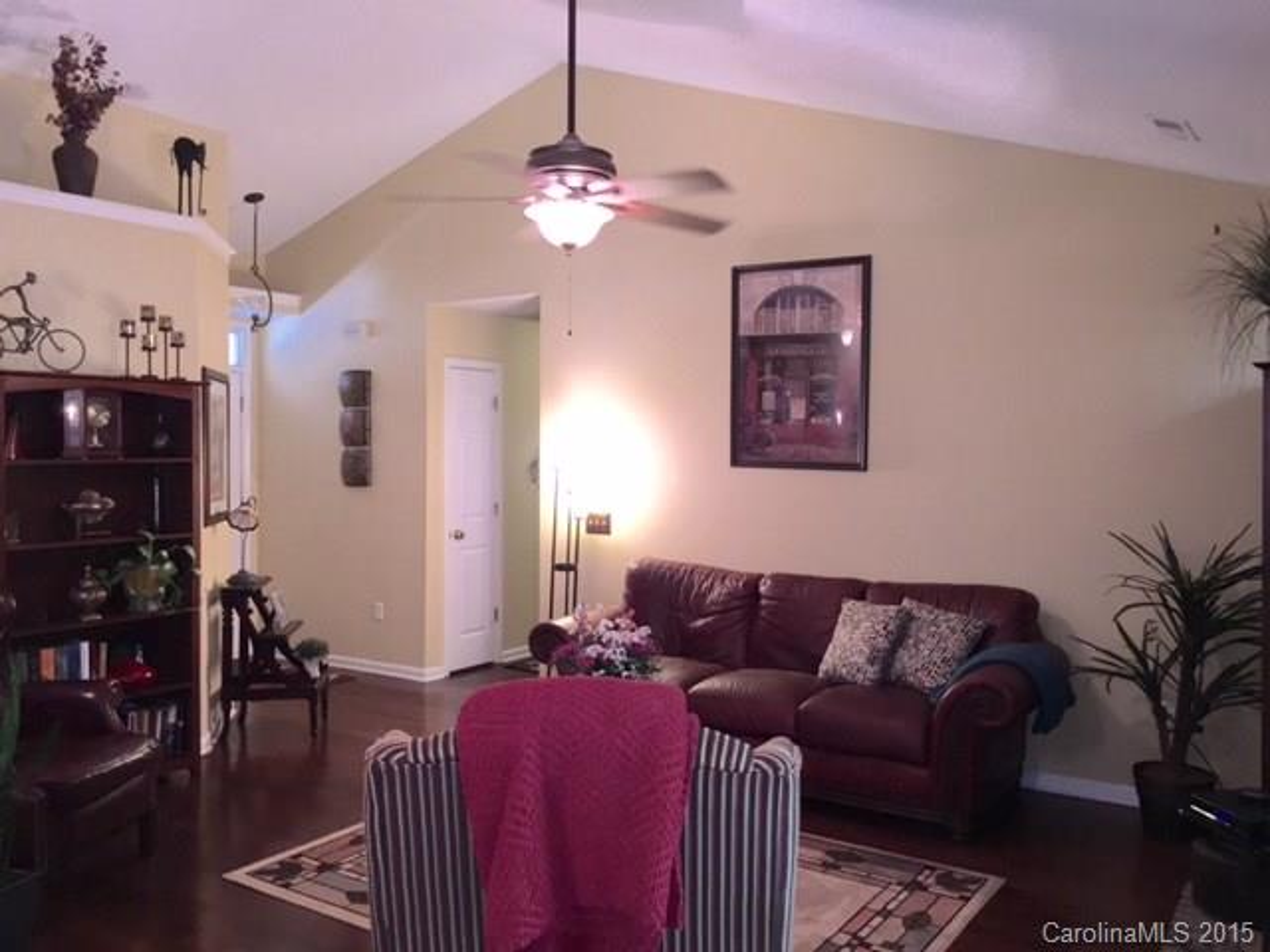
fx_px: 1064
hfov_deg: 61.7
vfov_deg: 48.2
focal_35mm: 29
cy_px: 476
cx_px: 635
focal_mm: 4.15
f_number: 2.2
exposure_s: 1/30
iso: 80
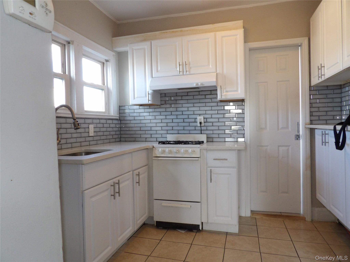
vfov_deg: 56.8
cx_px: 175
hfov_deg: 71.6
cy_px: 131
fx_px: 243
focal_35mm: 24
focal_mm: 4.3
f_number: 3.2
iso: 200
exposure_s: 1/33
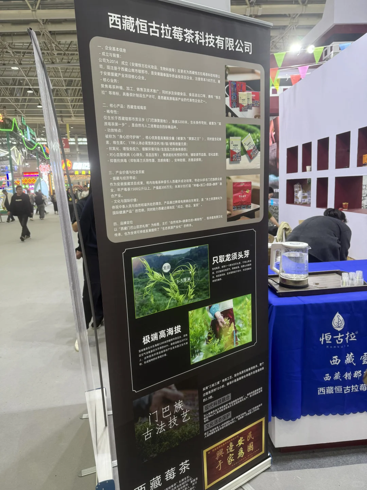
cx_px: 184
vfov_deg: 71.6
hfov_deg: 56.8
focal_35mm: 24
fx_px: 339
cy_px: 245
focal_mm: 6.76
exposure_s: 1/100
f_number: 1.78
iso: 125
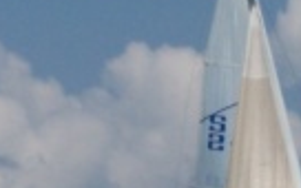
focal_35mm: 583
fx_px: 4782
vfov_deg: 2.3
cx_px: 277
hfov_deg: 3.6
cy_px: 179
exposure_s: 1/750
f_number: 6.3
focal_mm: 19.4
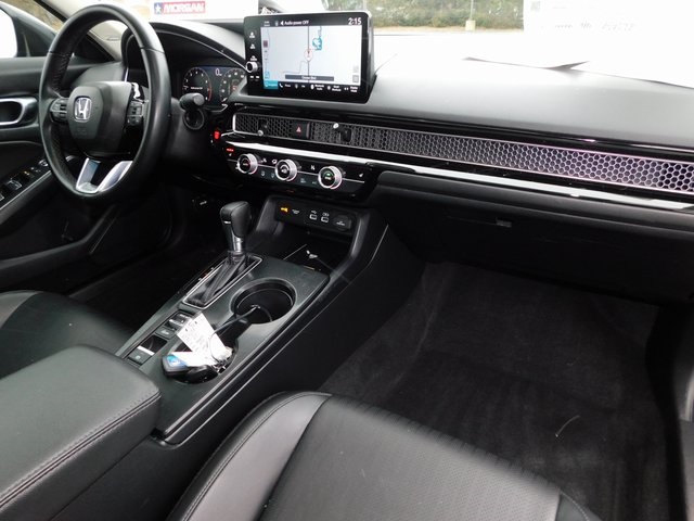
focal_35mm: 23
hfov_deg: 73.9
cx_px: 347
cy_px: 260
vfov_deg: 58.9
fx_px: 461
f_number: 3
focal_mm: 4
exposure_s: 1/30
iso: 200
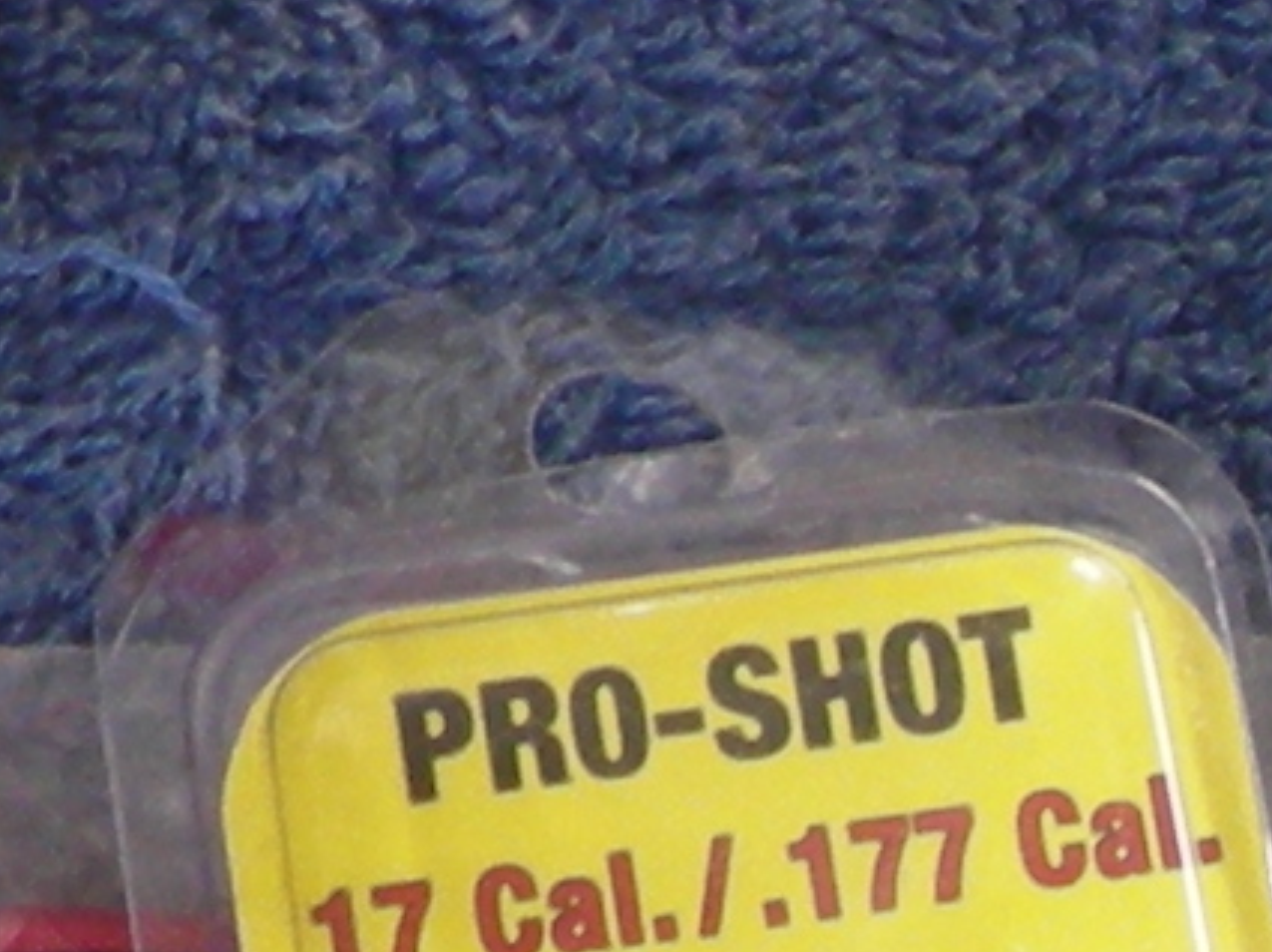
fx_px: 9252
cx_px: -1131
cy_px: -1889
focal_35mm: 252
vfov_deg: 5.5
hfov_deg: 7.6
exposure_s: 1/14.2
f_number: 3.2
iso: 200
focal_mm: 6.3
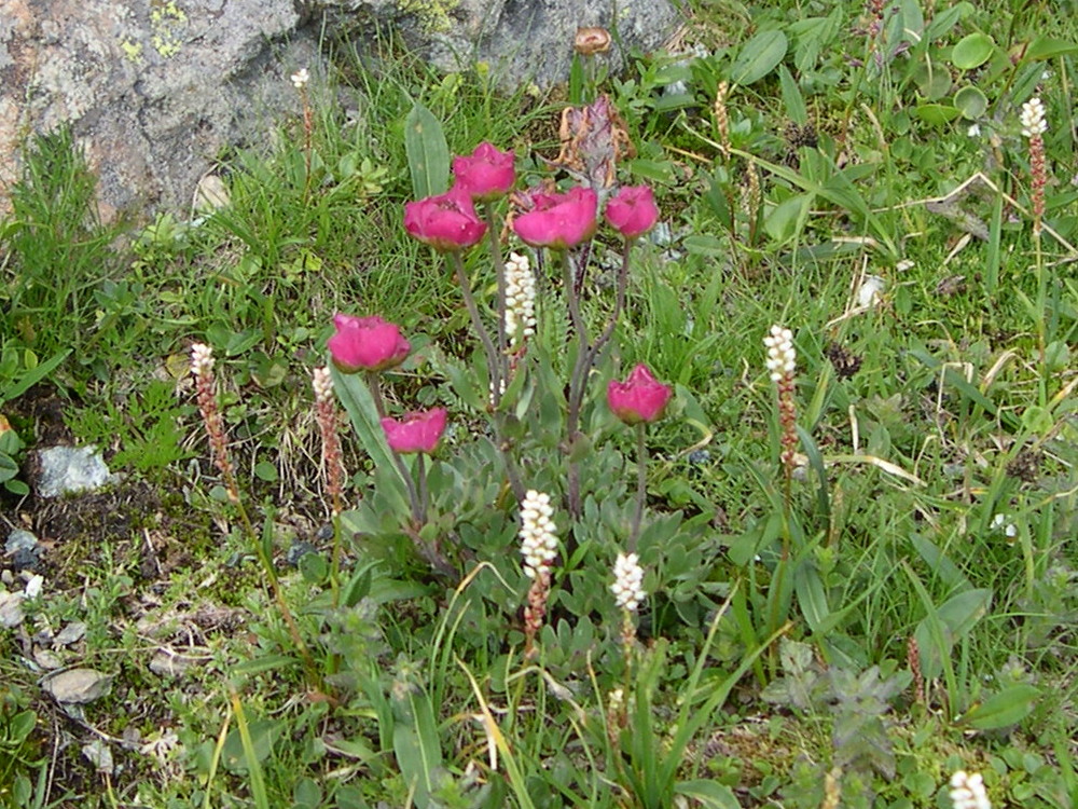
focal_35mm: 38
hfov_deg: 49.0
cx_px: 539
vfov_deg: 37.7
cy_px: 404
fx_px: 1183
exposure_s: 1/255
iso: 100
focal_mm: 8
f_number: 2.8
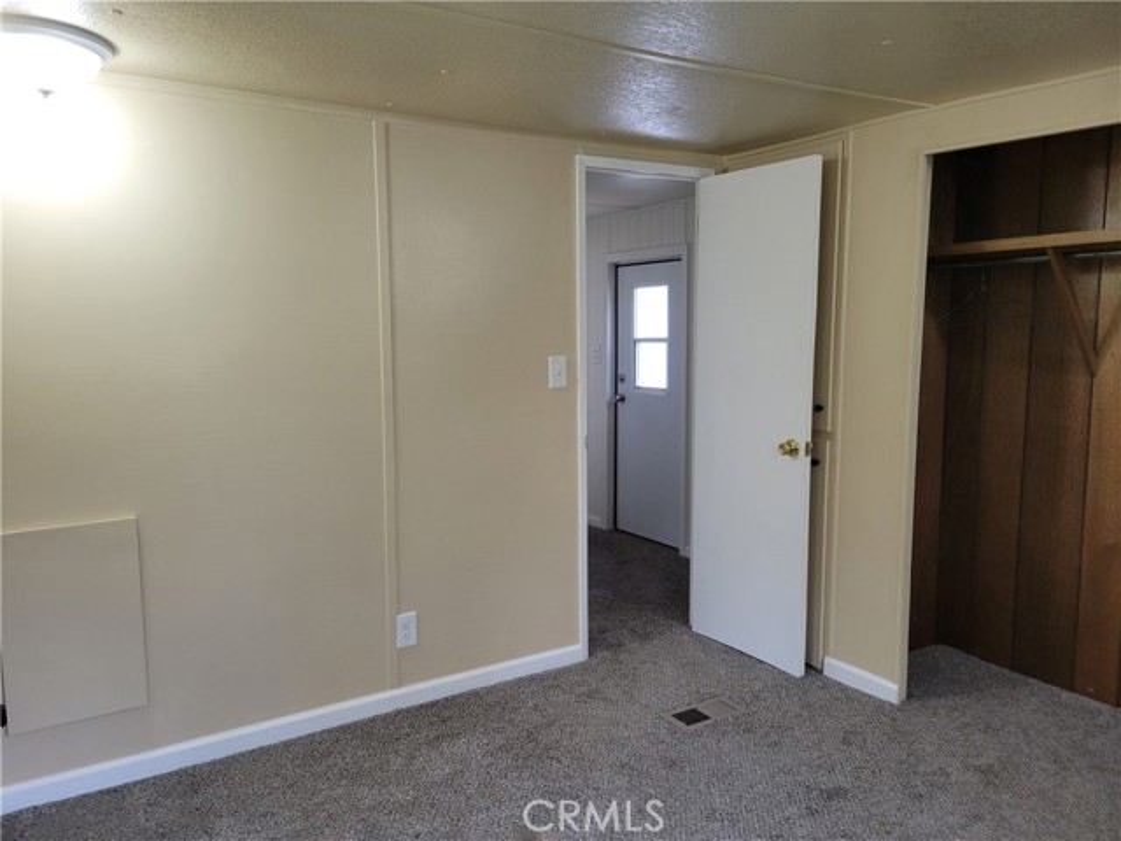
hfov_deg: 67.3
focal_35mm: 26
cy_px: 420
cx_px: 560
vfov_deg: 53.1
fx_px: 842
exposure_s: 1/60
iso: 200
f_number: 1.8
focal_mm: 5.4
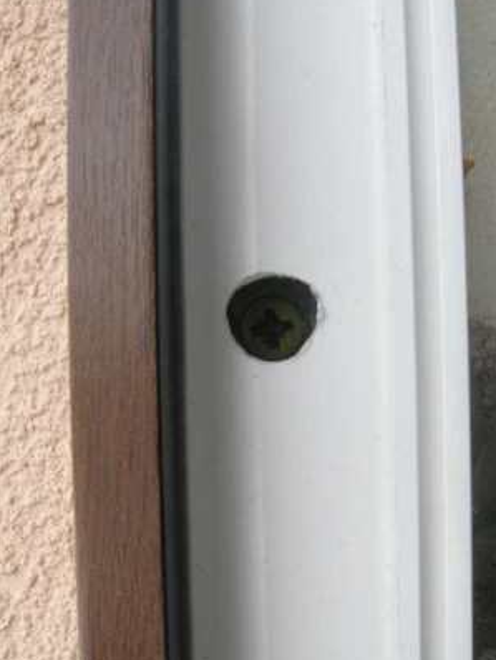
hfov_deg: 32.2
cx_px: 289
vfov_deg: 42.1
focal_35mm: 45
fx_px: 859
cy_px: 325
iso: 116
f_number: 7.6
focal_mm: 7.5
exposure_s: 1/52.2
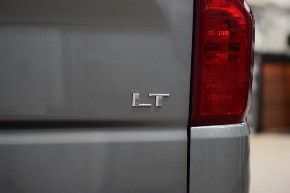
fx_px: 846
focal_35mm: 105
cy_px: 96
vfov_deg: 13.0
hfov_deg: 19.5
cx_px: 145
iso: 1600
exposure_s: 1/125
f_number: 3.5
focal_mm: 70
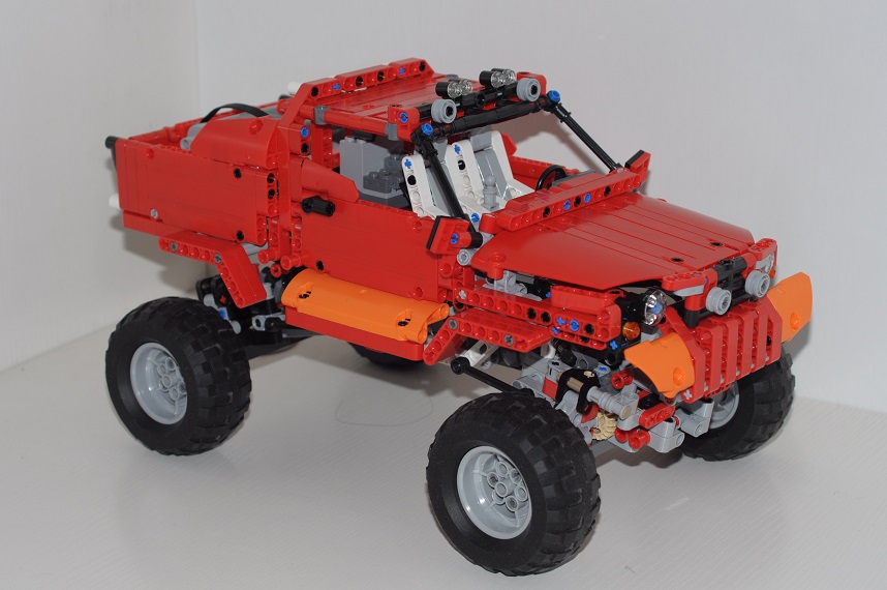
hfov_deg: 27.0
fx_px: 1846
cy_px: 295
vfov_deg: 18.1
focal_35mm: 75
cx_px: 444
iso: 200
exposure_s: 1/60
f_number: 5.6
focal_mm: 50
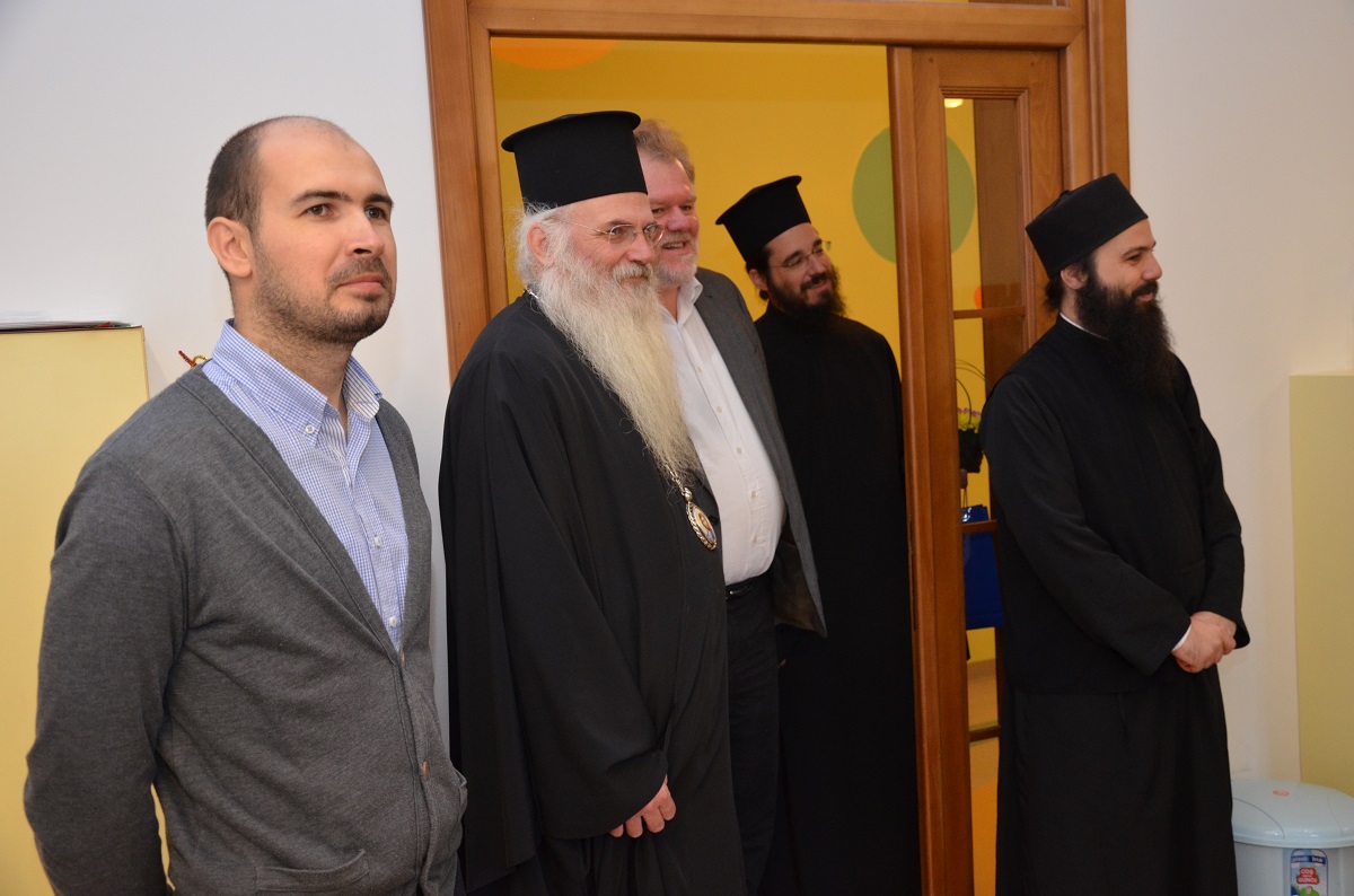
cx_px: 677
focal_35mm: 36
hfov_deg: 53.2
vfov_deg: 36.7
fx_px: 1351
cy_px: 448
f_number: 4
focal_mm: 24
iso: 1000
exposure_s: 1/100
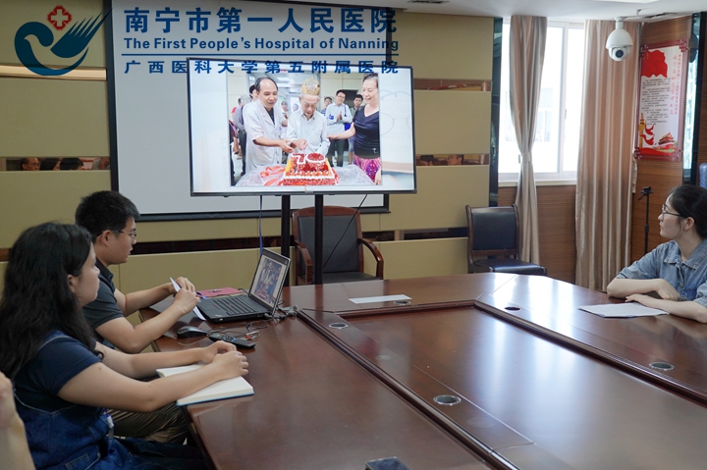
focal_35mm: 35
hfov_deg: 54.5
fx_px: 687
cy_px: 235
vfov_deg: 37.8
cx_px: 354
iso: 1250
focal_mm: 35
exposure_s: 1/160
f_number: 4
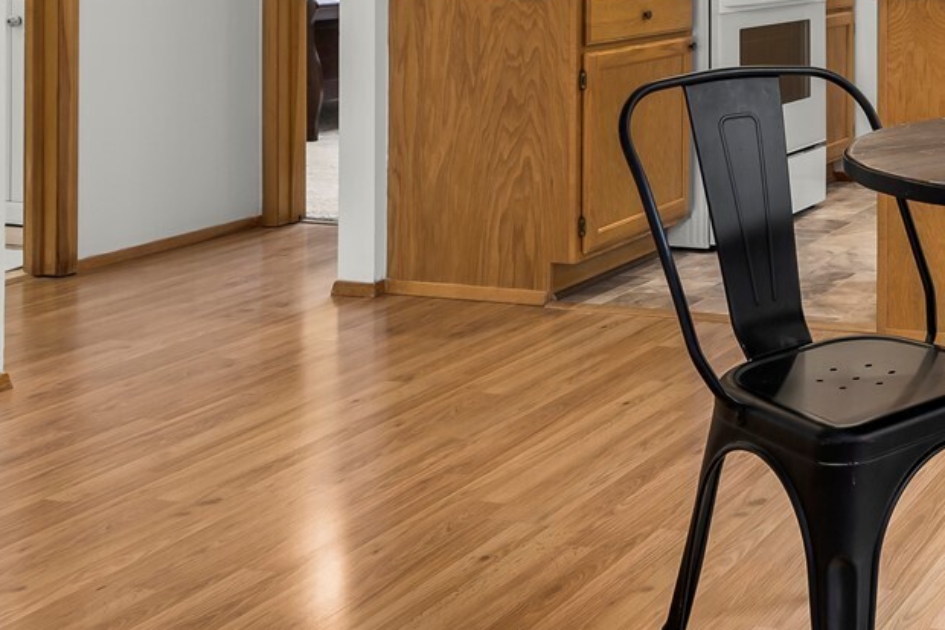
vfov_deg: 24.5
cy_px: -34
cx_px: 1116
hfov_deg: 32.1
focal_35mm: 52
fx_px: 1365
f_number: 9
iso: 320
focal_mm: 19
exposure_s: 1/3
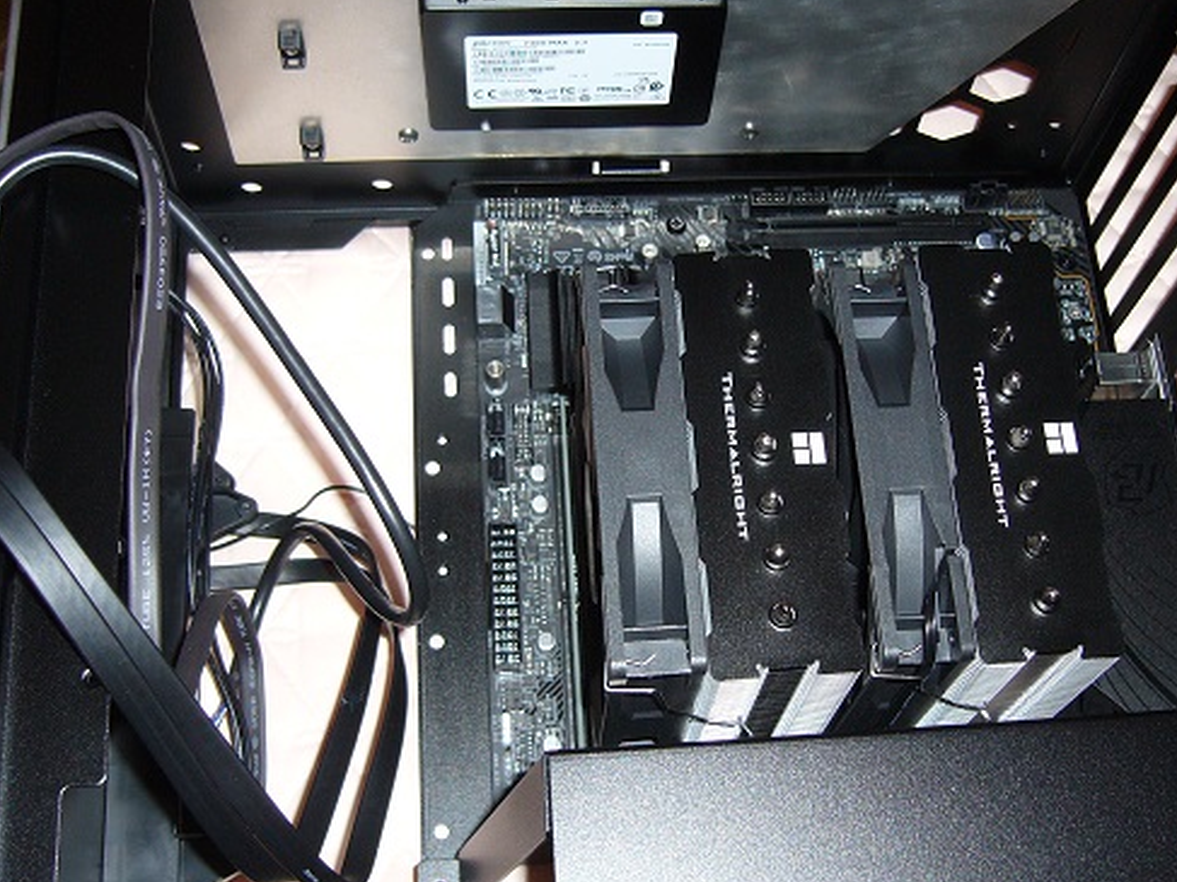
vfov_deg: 31.5
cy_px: 394
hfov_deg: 41.1
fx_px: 1564
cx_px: 689
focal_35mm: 46
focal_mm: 5.8
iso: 100
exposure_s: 1/30
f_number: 2.8
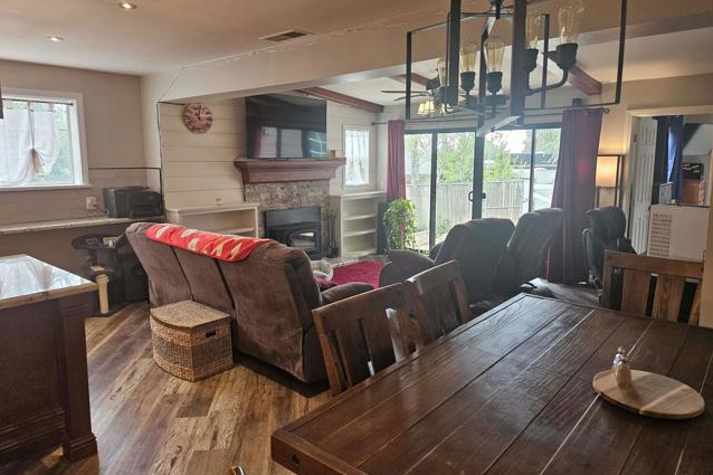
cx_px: 356
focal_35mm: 24
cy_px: 212
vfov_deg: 53.0
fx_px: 475
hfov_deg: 73.8
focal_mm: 5.4
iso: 250
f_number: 1.8
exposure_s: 1/120
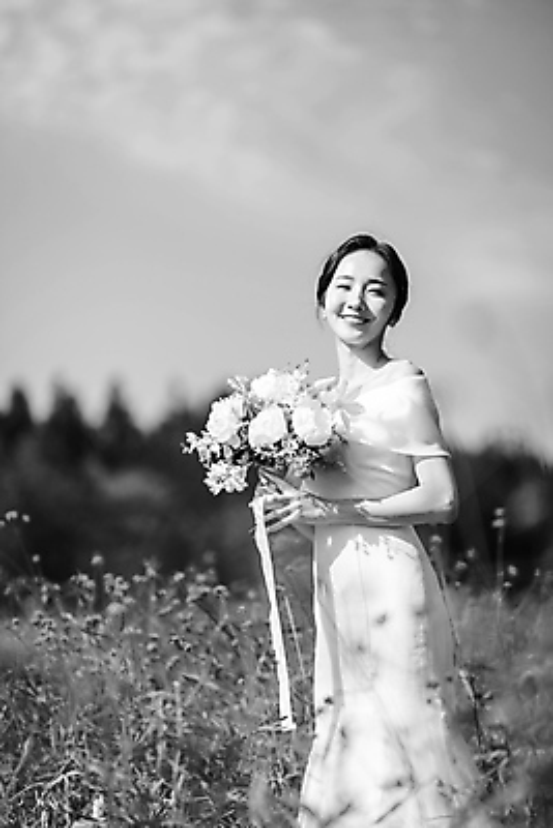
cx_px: 276
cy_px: 414
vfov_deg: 23.9
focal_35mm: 85
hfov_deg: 16.1
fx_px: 1957
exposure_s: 1/5000
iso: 64
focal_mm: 85
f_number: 1.4
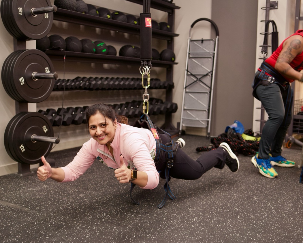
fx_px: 359
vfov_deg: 37.3
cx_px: 151
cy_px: 122
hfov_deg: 45.8
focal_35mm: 40
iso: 1250
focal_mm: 35
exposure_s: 1/100
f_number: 2.5
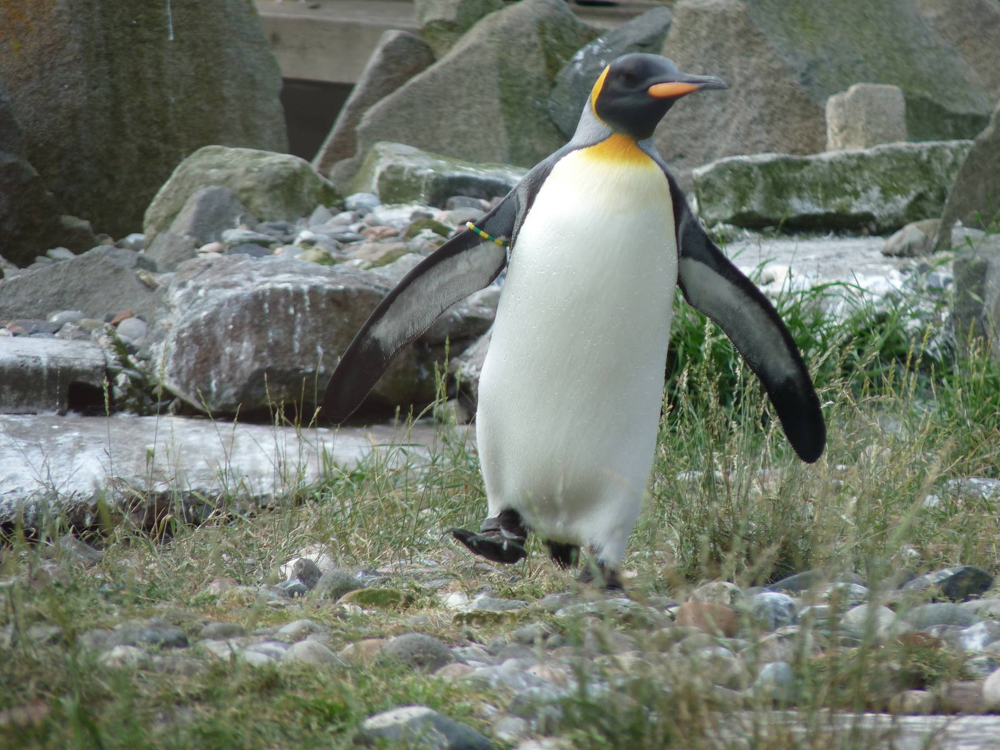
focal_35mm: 444
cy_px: 375
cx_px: 500
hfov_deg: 4.5
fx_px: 12826
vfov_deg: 3.3
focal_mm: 78.9
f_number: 3.8
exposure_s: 1/200
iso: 100
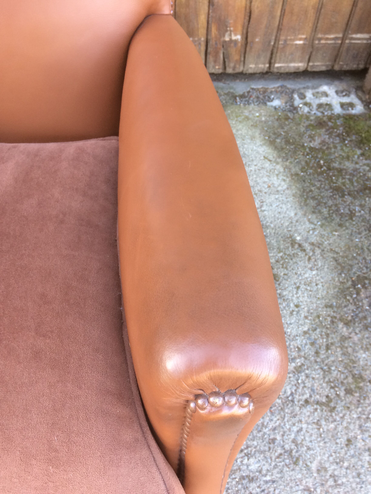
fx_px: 414
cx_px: 186
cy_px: 247
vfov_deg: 61.7
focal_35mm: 29
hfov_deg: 48.2
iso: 40
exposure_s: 1/33
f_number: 2.2
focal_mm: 4.15
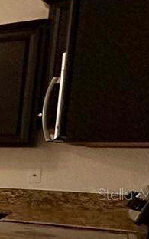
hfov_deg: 8.3
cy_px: 194
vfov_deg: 26.6
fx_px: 494
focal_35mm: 76
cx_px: -442
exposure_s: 1/120
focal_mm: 2.22
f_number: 2.2
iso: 200
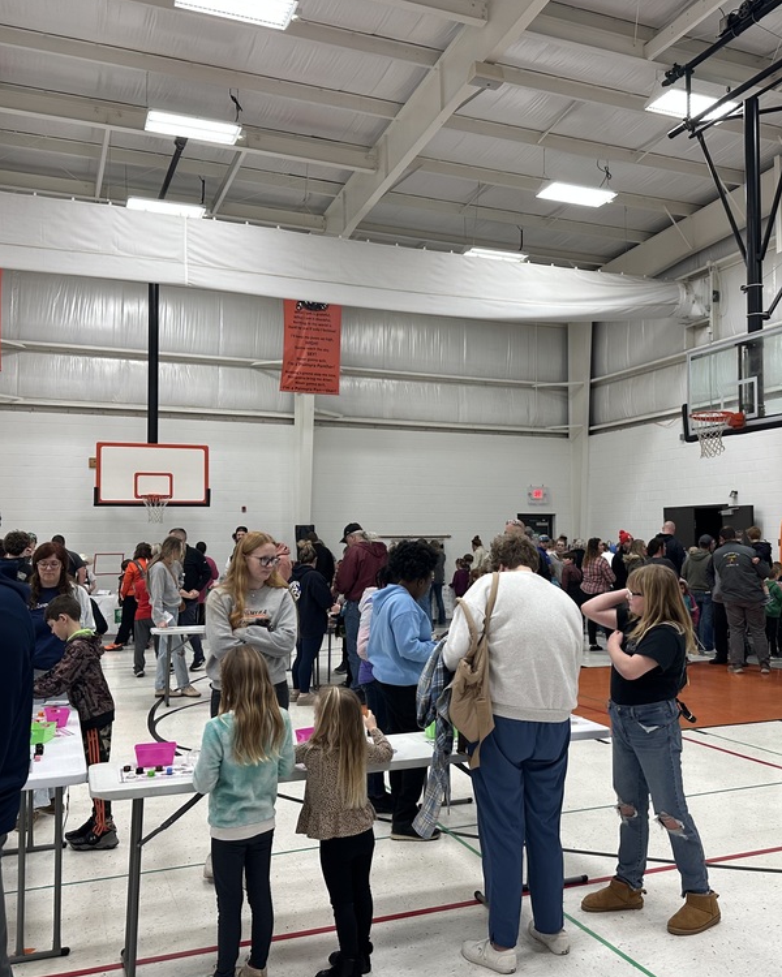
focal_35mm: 32
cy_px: 485
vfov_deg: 55.7
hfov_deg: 45.6
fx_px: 926
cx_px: 456
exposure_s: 1/120
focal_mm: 6.86
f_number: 1.78
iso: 125
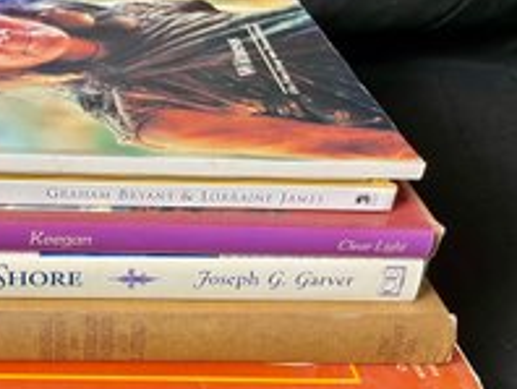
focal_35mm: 45
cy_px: 228
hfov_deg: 39.6
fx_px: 673
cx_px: 72
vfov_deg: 32.2
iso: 80
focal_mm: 4.2
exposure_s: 1/60
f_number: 1.6
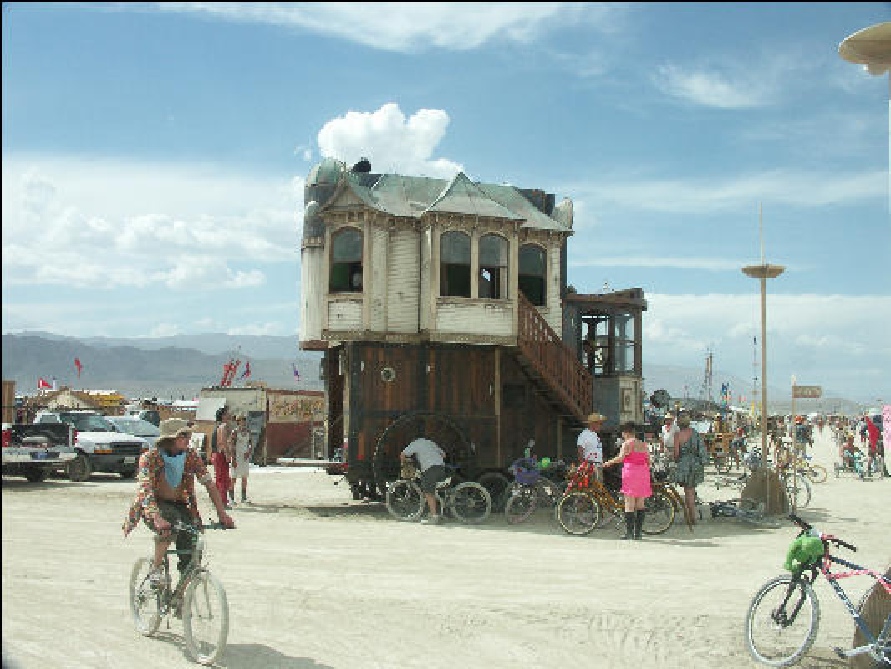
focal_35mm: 33
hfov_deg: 55.3
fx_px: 850
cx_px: 446
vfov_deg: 43.0
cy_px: 334
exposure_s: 1/500
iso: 100
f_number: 9
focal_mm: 8.61
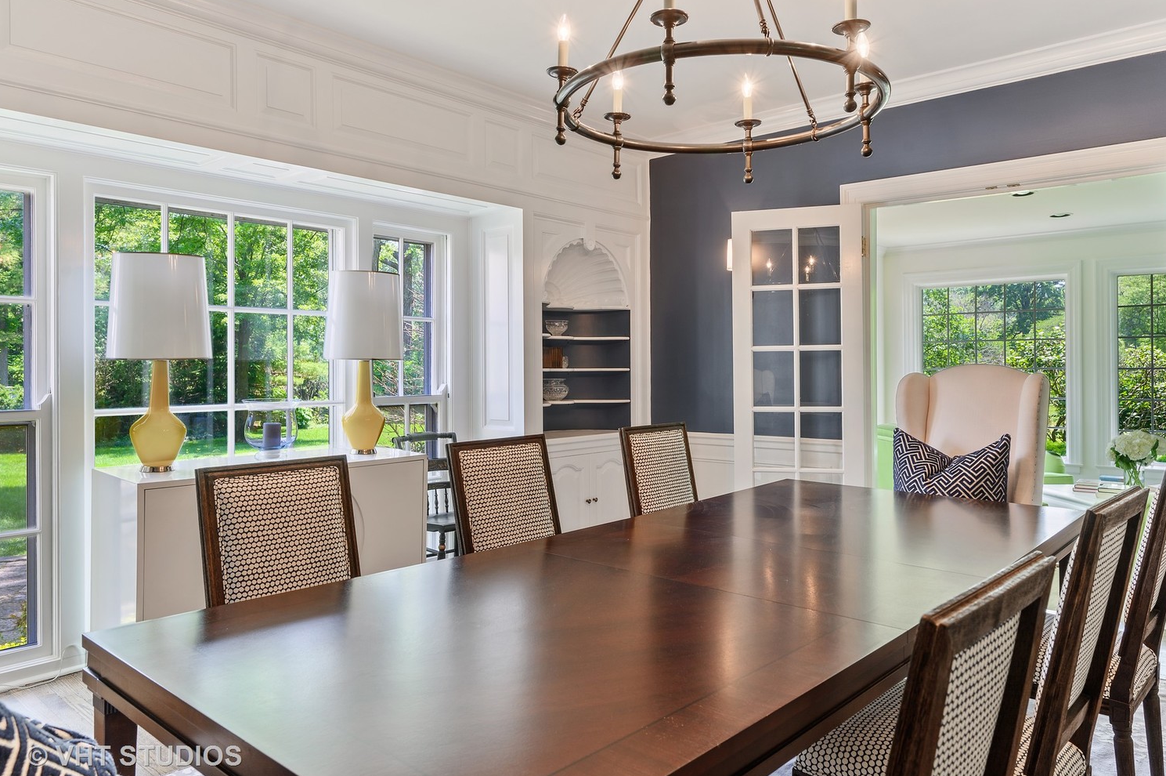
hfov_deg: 72.5
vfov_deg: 52.0
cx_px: 594
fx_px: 794
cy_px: 375
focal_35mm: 25
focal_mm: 22.5
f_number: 8
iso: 100
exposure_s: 1/2
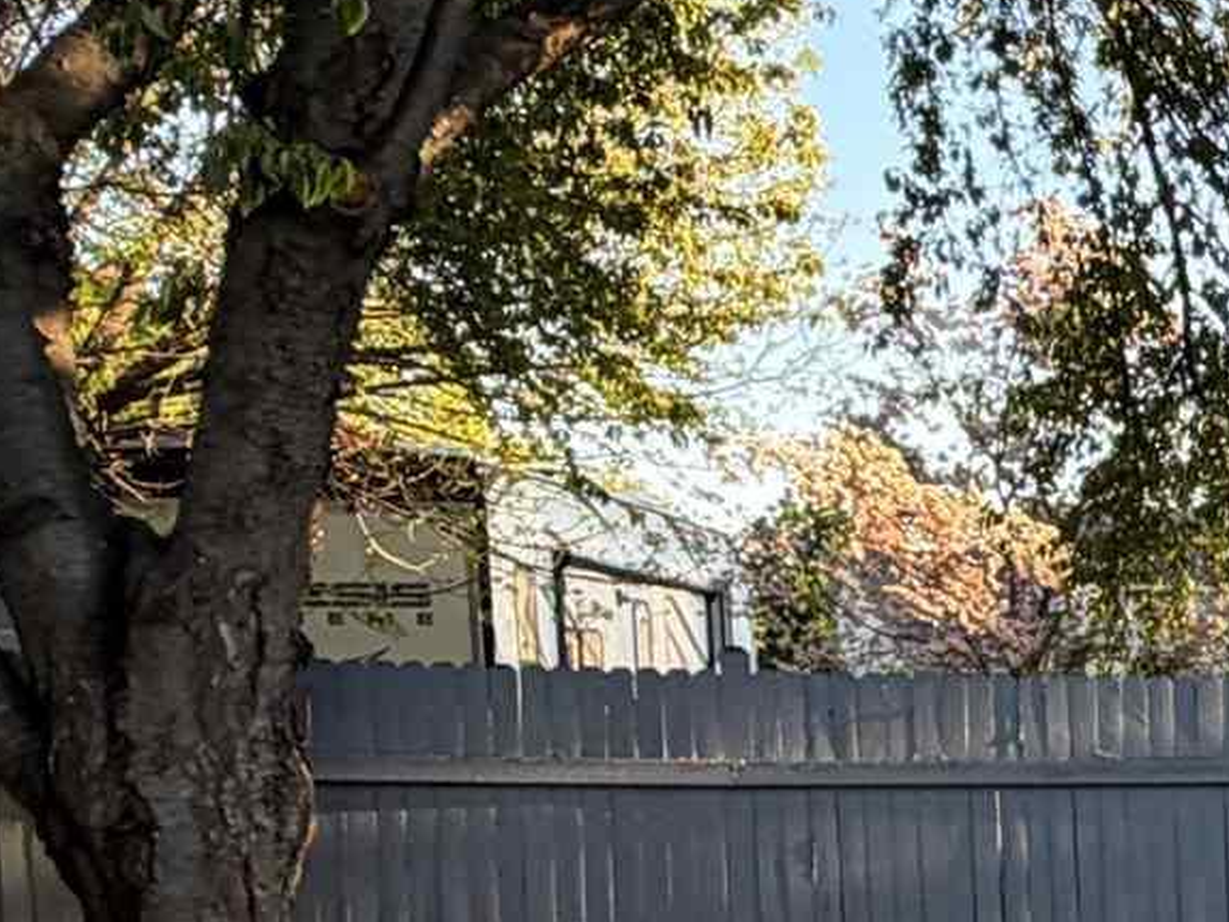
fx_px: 2663
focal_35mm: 75
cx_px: 2081
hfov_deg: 20.3
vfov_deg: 19.0
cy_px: 963
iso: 40
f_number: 2.2
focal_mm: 2.22
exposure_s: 1/146
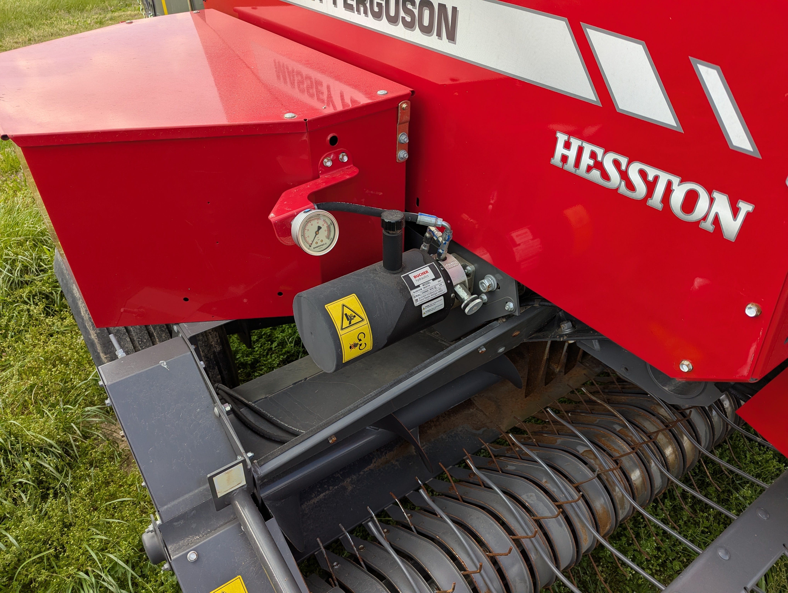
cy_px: 296
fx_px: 547
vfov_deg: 56.9
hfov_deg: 71.5
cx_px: 394
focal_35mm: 24
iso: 44
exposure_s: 1/674
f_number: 1.85
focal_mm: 6.81
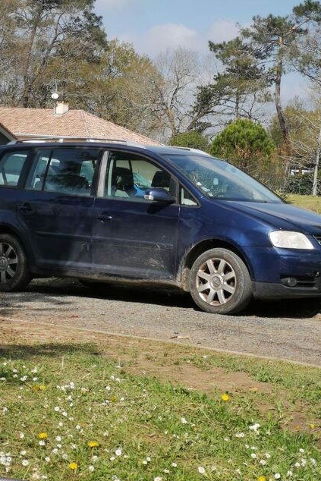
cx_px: 141
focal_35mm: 85
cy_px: 240
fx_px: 1136
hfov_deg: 16.1
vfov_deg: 23.9
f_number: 2.4
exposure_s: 1/1287
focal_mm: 7.48
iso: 50
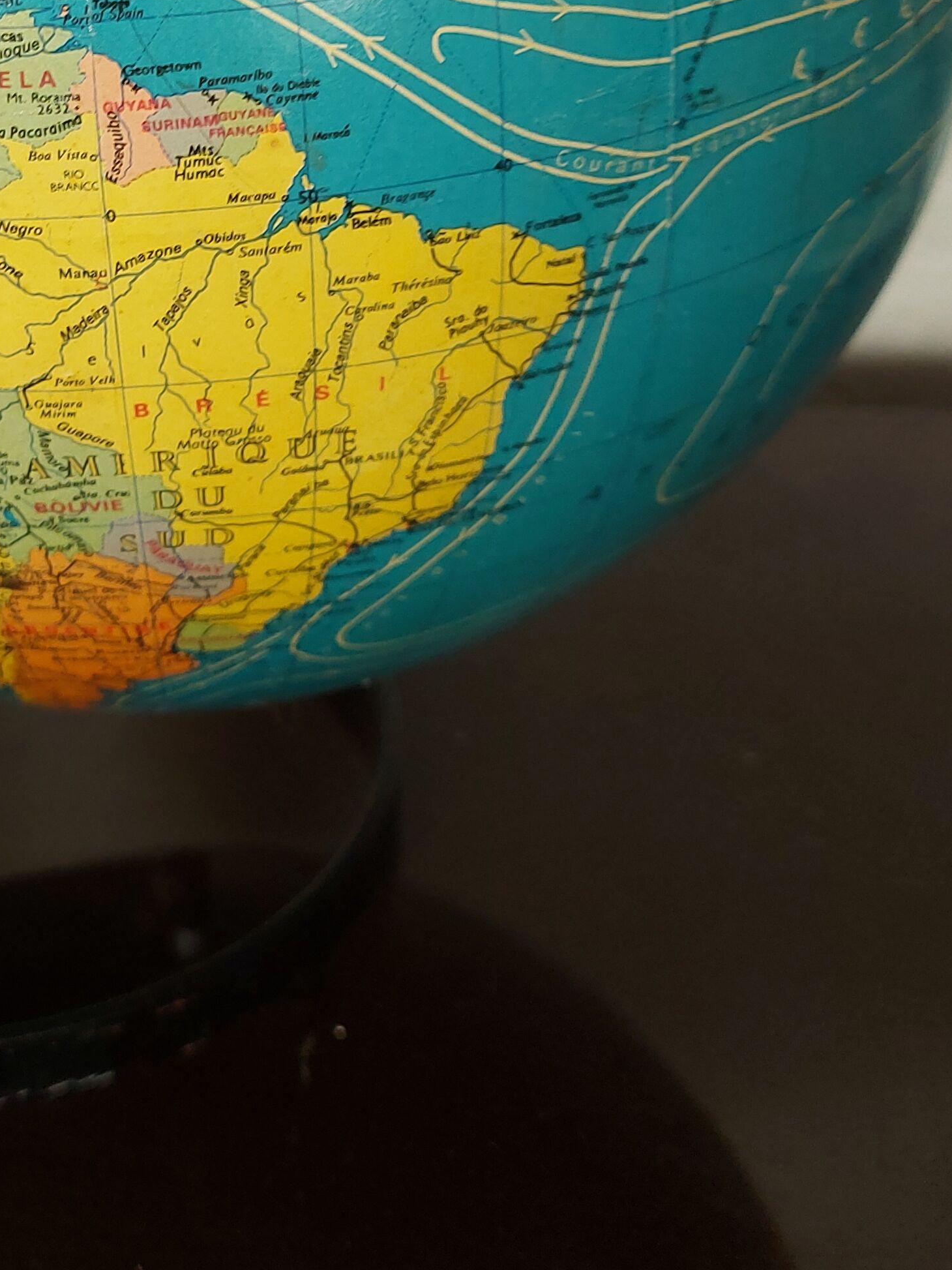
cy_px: 159
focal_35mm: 57
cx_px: 115
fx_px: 2090
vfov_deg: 32.3
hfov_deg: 25.0
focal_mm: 5.23
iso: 100
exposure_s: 1/50
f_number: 1.8
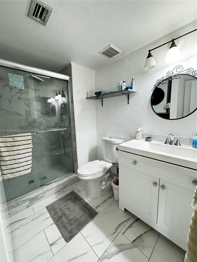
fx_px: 106
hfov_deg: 85.7
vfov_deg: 102.1
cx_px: 98
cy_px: 131
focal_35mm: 14
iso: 160
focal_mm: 2.22
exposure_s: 1/60
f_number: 2.2
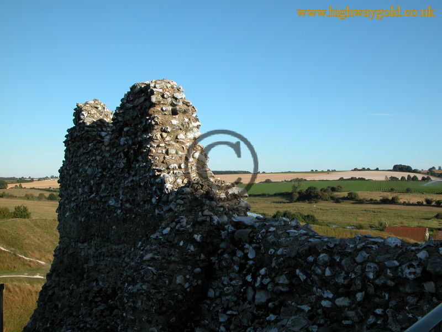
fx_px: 447
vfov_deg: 40.7
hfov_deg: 52.6
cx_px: 221
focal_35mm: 35
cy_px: 166
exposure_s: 1/290
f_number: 6.3
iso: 100
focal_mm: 8.9
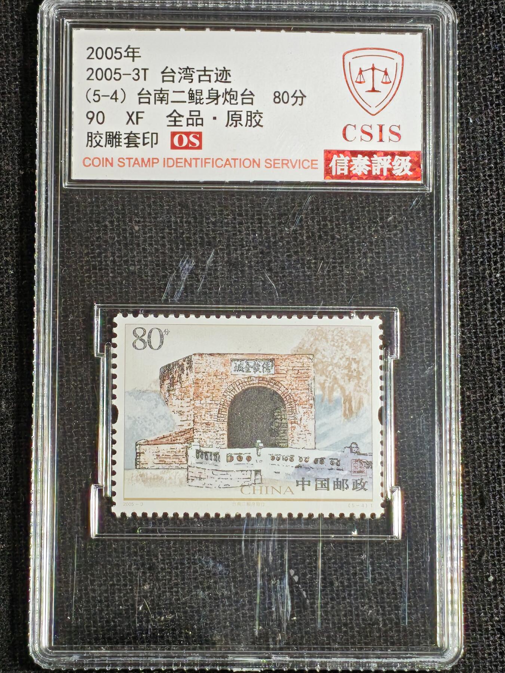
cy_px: 336
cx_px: 252
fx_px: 2256
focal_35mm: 116
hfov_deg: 12.8
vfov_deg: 17.0
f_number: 1.5
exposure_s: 1/417
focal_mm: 4.94
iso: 50
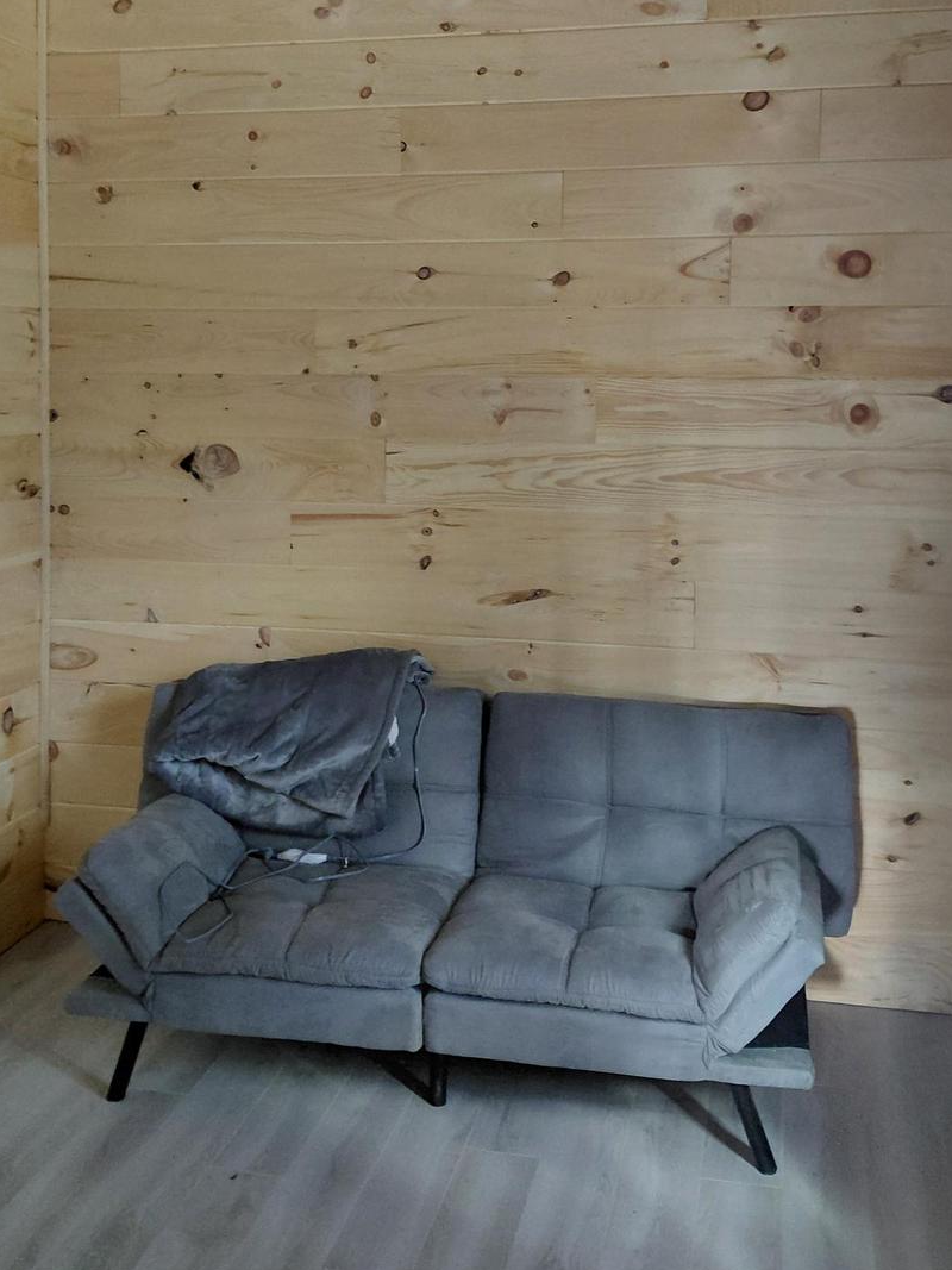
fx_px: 1320
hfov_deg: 39.6
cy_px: 467
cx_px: 509
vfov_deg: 50.8
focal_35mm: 36
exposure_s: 1/30
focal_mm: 4.69
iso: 320
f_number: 1.8
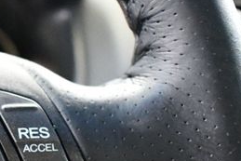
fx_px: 596
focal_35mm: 89
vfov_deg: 15.1
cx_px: 0
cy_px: 164
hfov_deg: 22.0
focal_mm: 18
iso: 9000
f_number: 3.5
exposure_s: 1/60
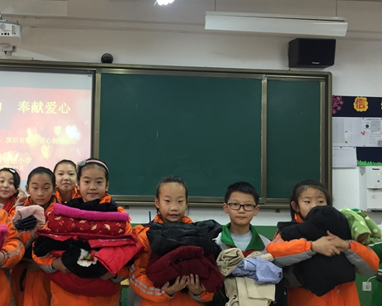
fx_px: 486
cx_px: 98
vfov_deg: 34.9
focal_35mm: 43
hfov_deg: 41.7
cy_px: 137
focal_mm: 4.15
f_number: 2.2
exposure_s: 1/33
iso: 100
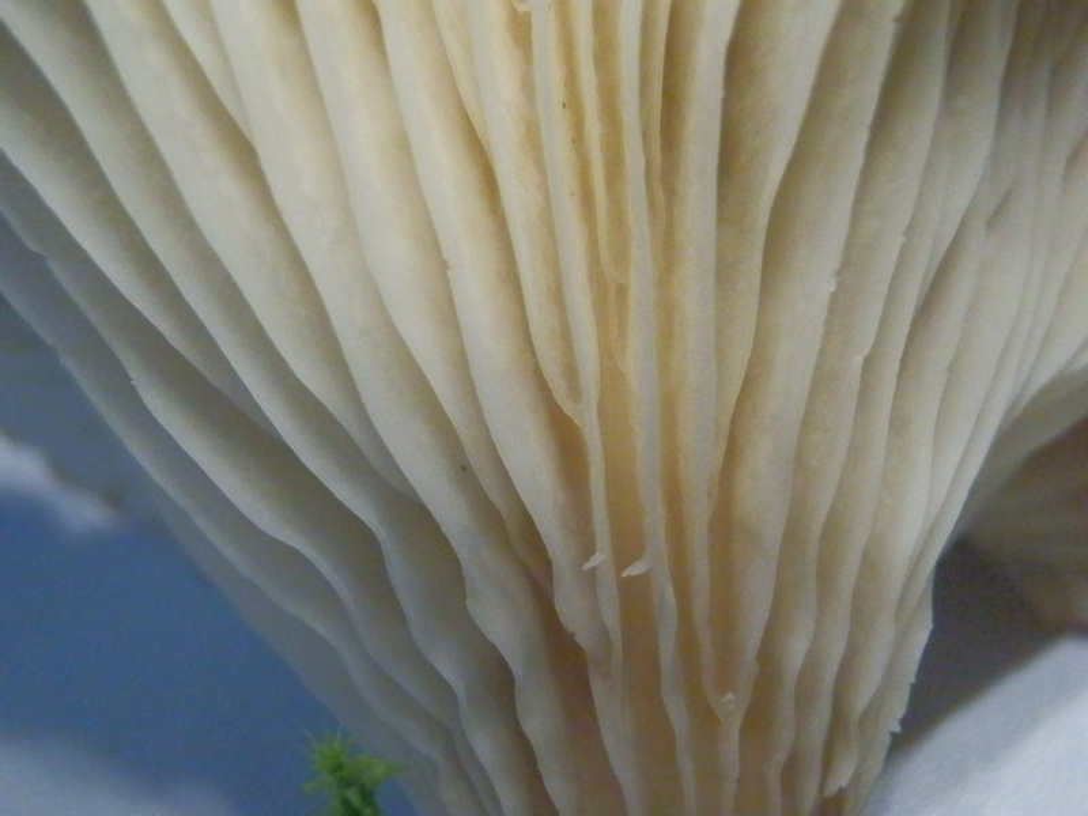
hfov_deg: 50.1
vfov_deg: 38.7
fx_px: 1163
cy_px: 408
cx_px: 544
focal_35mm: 37
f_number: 9.9
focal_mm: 6.7
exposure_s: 1/250
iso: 3200
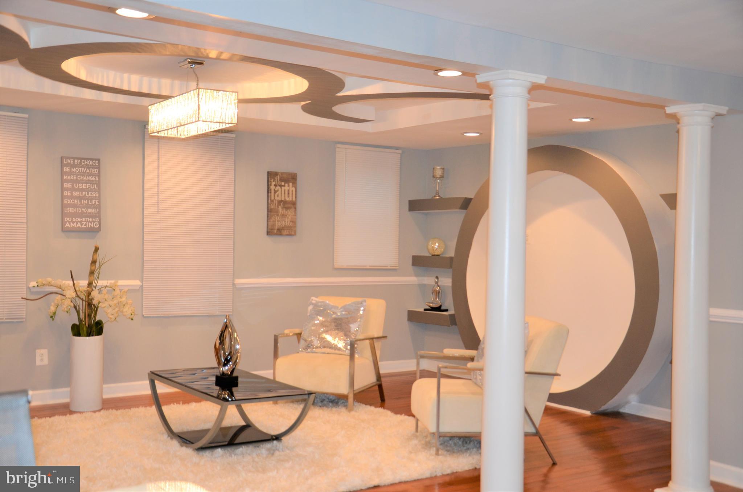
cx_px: 372
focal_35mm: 39
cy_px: 246
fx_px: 803
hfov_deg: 49.6
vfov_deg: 34.1
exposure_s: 1/60
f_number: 4
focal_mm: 26
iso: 400
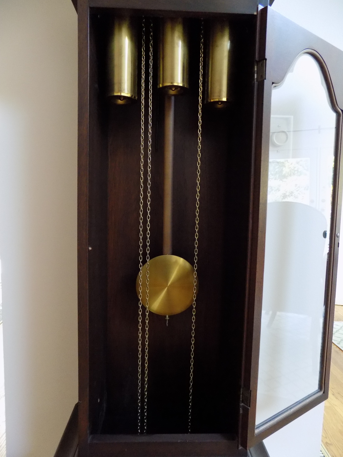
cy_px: 228
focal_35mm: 23
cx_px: 172
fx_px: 304
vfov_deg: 73.9
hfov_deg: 58.9
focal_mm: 4
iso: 400
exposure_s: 1/25
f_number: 3.1
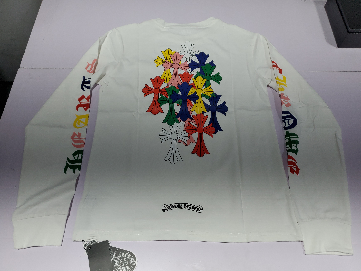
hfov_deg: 67.3
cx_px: 180
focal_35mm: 26
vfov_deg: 53.1
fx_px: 271
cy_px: 136
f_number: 1.5
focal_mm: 4.3
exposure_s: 1/598
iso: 50
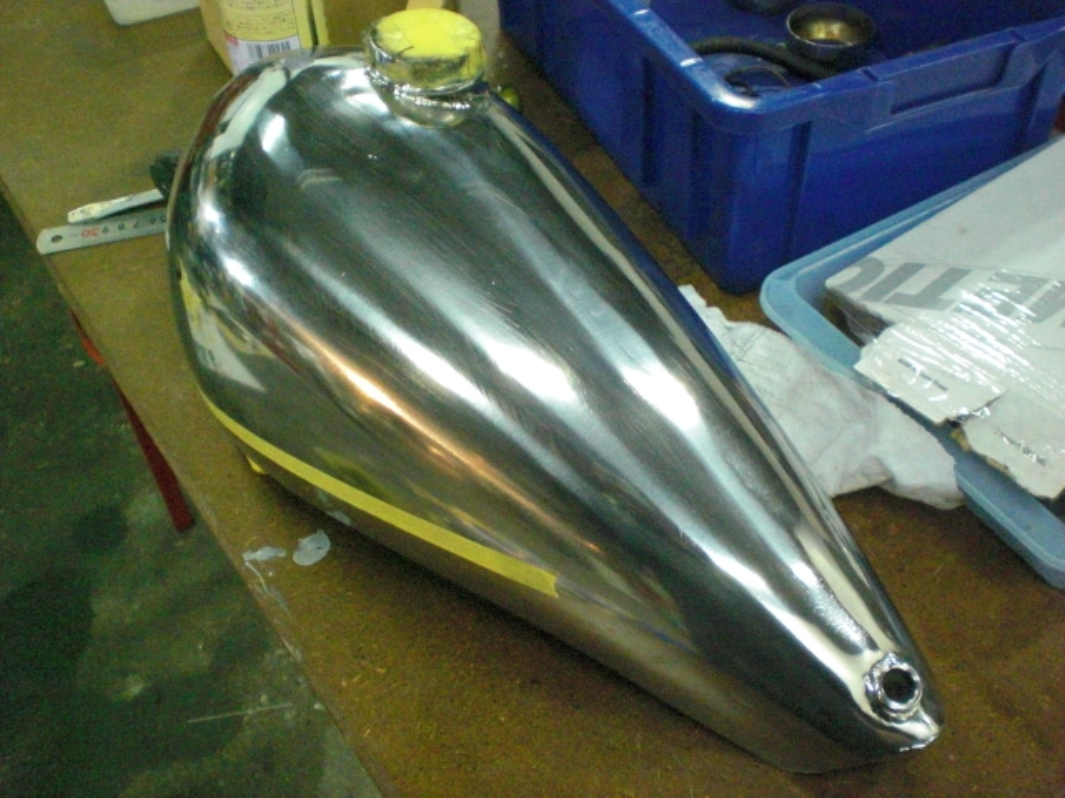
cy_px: 399
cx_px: 532
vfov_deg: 37.7
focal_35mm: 38
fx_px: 1169
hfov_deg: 49.0
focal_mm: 6.3
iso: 800
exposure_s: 1/25
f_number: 3.1
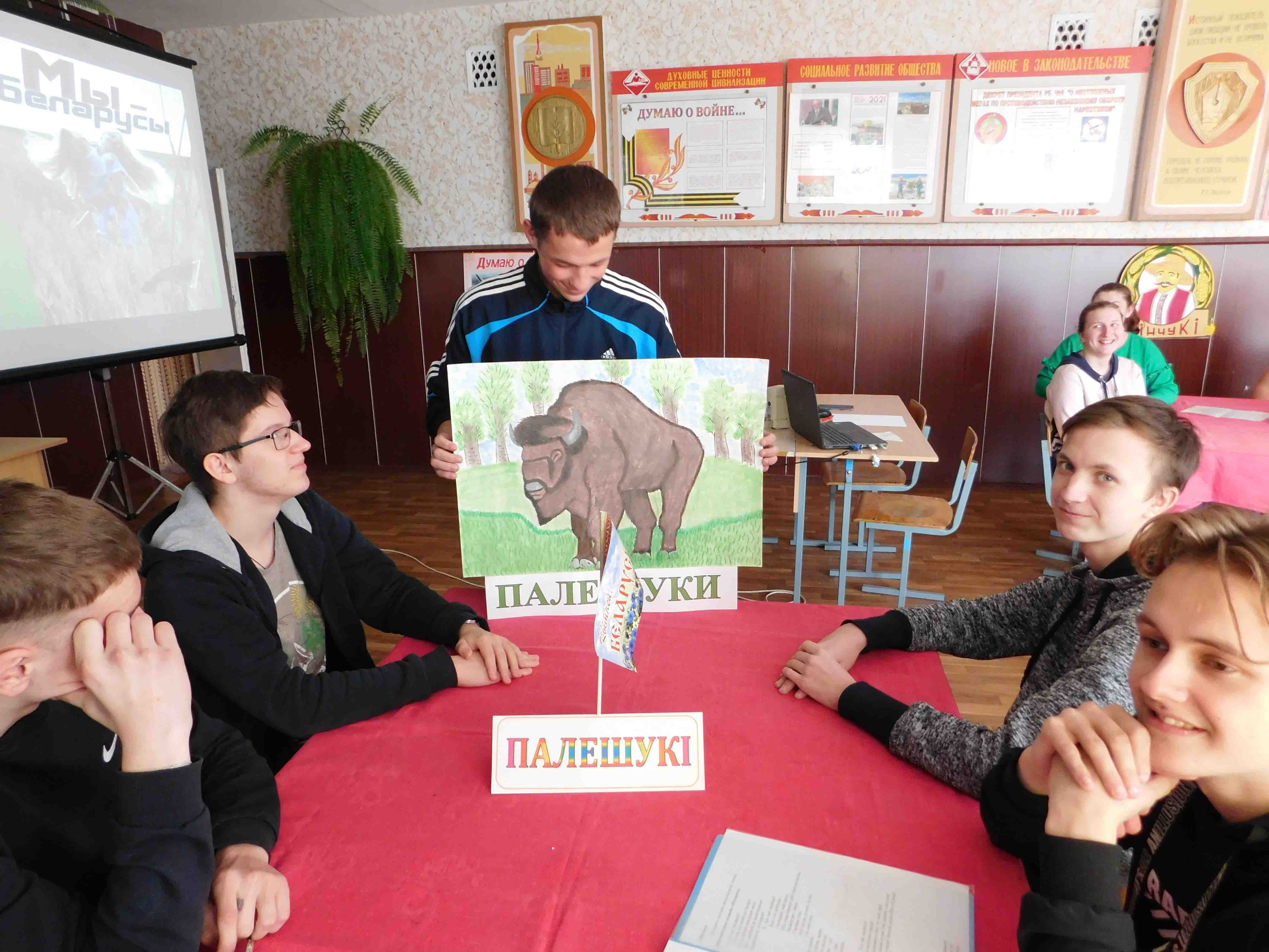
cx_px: 634
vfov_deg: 58.9
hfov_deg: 73.9
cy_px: 476
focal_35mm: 23
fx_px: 843
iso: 320
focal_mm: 4
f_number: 3
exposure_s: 1/30
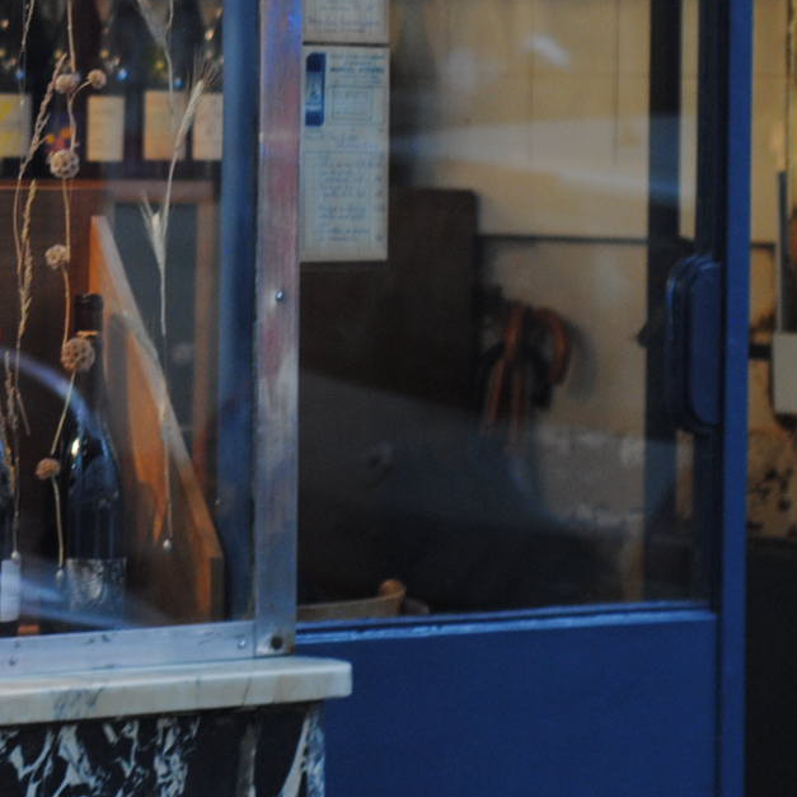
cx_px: -275
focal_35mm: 197
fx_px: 5132
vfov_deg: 8.8
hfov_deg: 8.7
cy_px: -8
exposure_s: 1/40
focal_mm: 50
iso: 400
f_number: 3.2
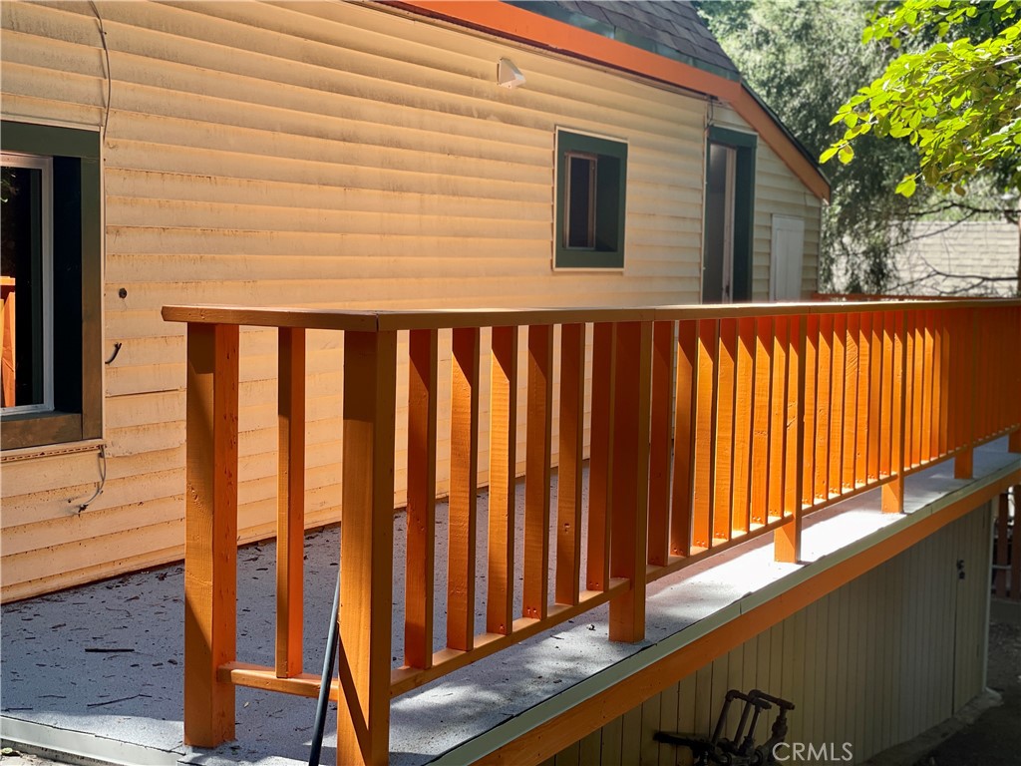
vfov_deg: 28.0
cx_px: 510
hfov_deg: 36.8
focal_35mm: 52
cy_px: 383
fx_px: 1534
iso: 25
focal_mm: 6
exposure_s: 1/122
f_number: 2
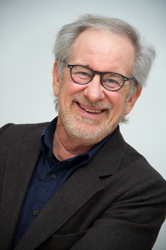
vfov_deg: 11.4
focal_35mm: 180
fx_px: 1247
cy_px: 125
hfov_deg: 7.6
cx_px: 83
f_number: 5.6
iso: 500
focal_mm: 180
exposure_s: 1/60
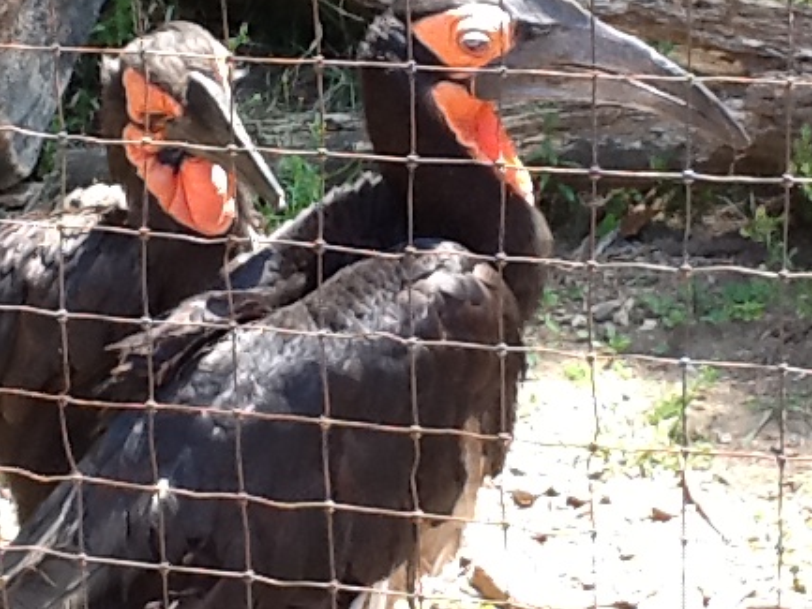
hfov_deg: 27.4
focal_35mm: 71
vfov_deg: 20.6
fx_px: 1666
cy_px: 186
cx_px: 349
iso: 64
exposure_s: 1/128
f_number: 2.4
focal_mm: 2.03
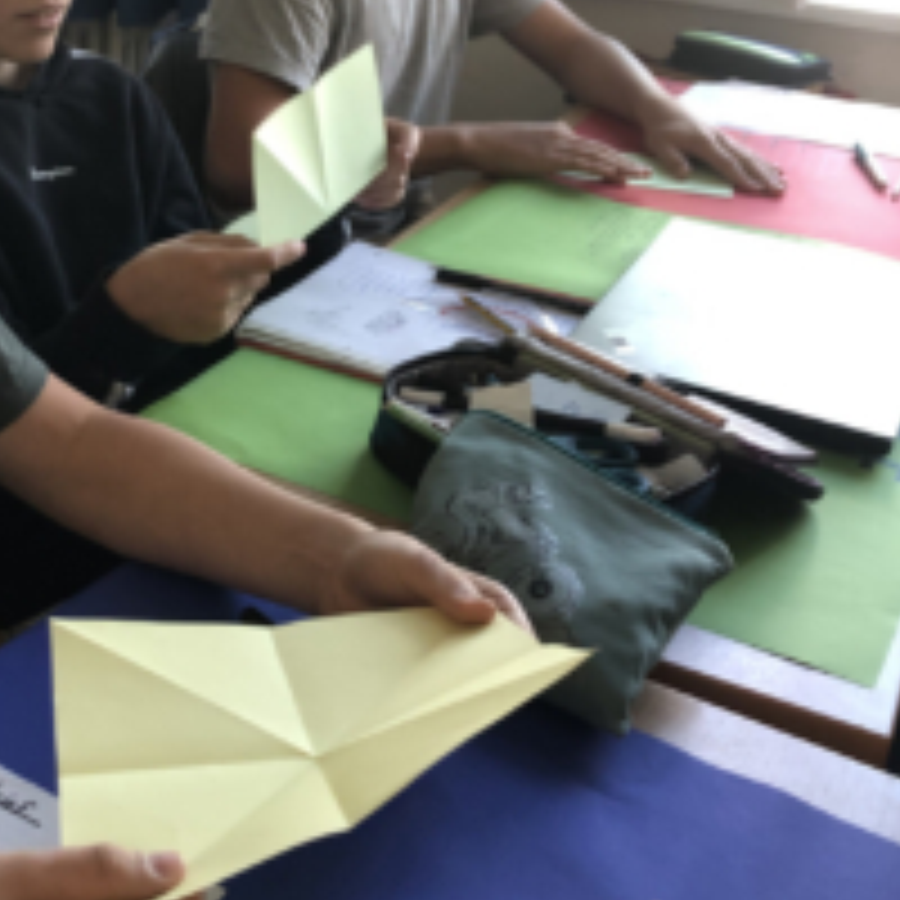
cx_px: 196
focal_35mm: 52
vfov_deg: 32.4
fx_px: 1530
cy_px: 279
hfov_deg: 32.0
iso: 125
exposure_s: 1/120
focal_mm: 4
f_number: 1.8
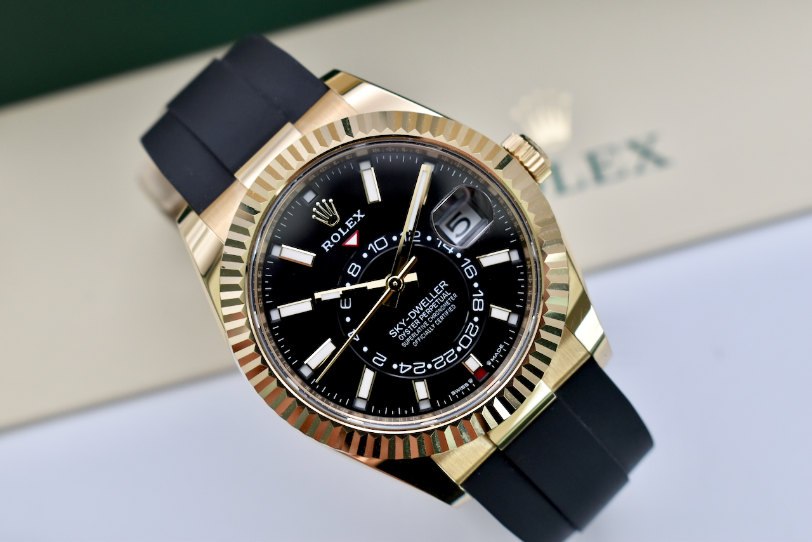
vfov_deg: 22.6
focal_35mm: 60
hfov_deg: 33.4
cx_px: 406
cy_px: 271
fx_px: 1354
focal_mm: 40
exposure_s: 1/125
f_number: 7.1
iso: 400
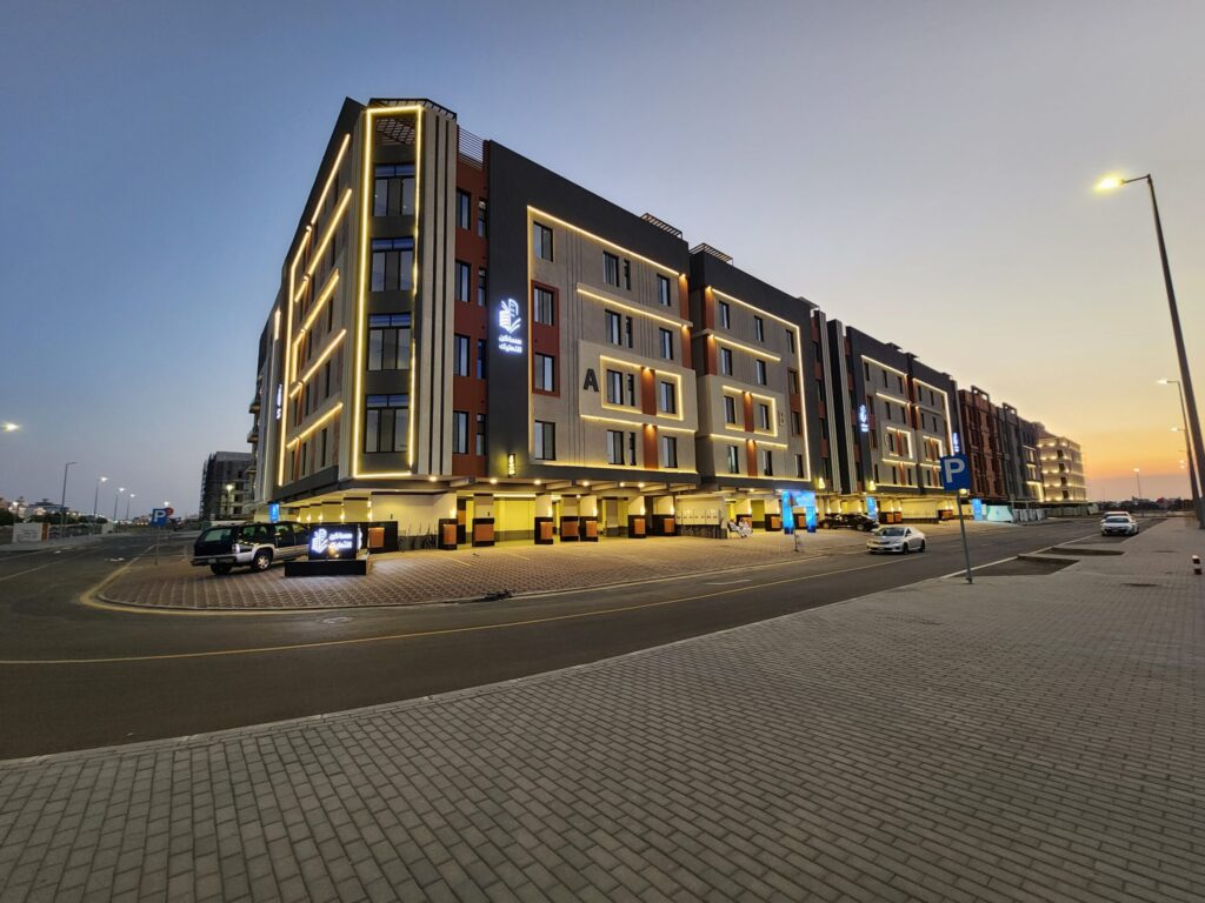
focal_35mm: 13
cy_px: 452
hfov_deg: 106.2
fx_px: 453
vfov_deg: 89.9
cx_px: 602
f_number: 2.2
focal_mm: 2.2
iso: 320
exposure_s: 1/60
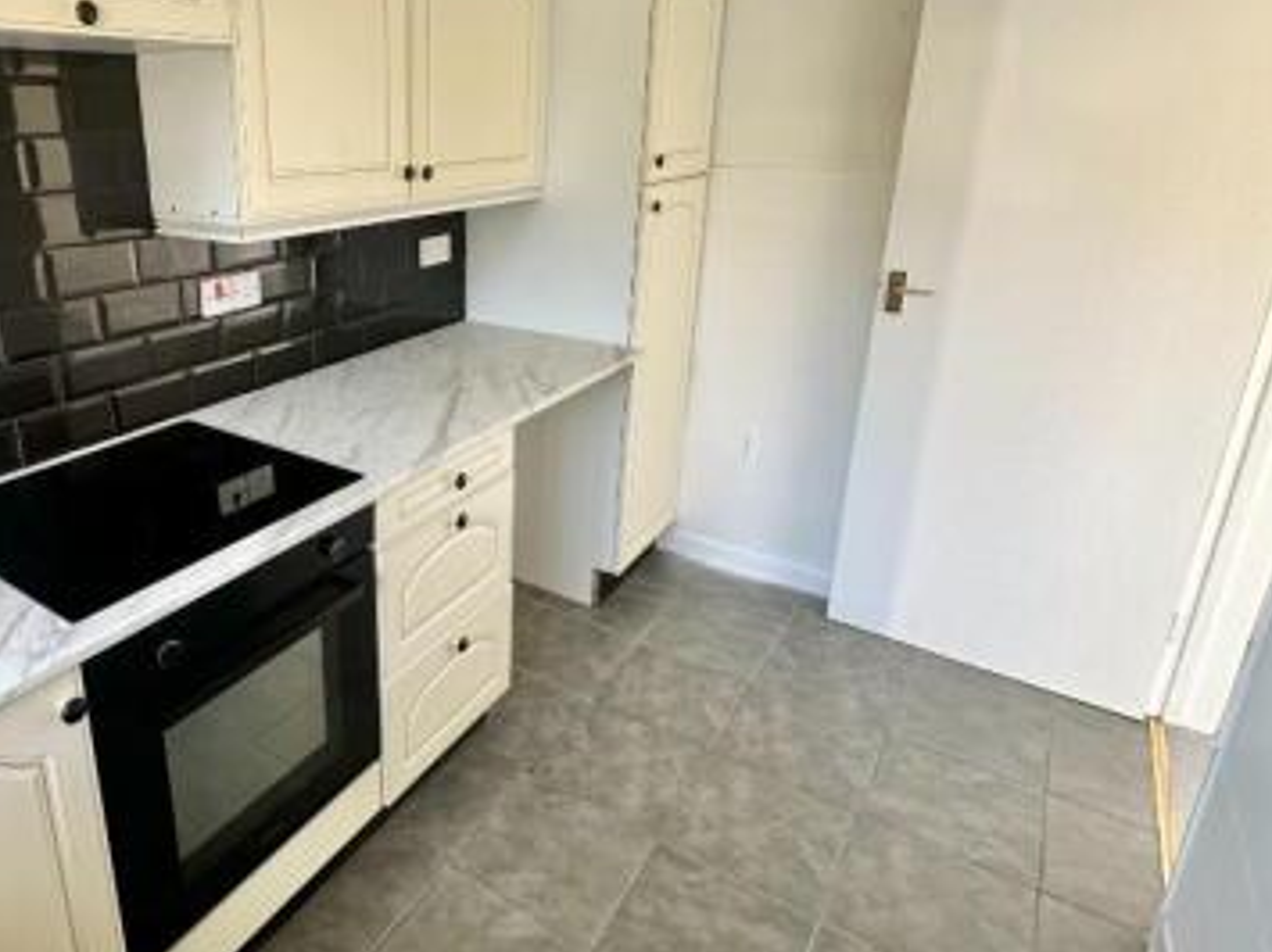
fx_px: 845
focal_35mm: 23
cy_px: 392
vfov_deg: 58.5
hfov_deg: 71.3
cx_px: 403
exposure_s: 1/99
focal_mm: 2.22
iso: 250
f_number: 2.2
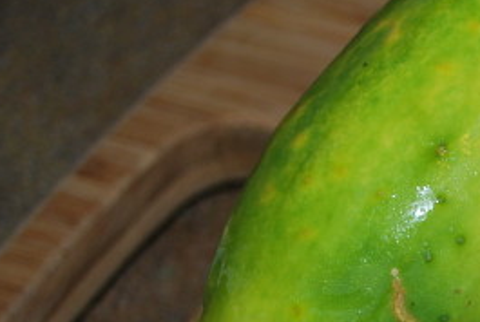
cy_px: 408
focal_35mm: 174
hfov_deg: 11.2
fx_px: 2325
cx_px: 782
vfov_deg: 7.8
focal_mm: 30
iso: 200
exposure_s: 1/60
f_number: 4.8
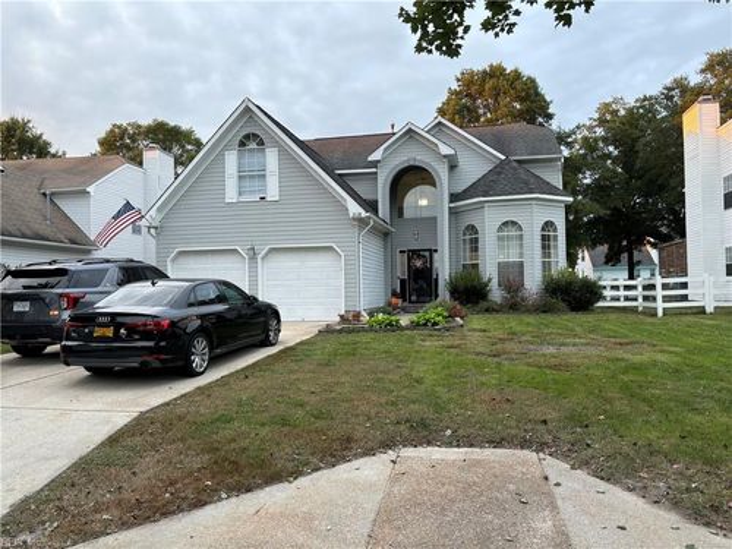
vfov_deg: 53.1
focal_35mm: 26
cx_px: 366
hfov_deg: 67.3
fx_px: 550
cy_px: 274
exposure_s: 1/121
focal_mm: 5.96
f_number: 1.6
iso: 64
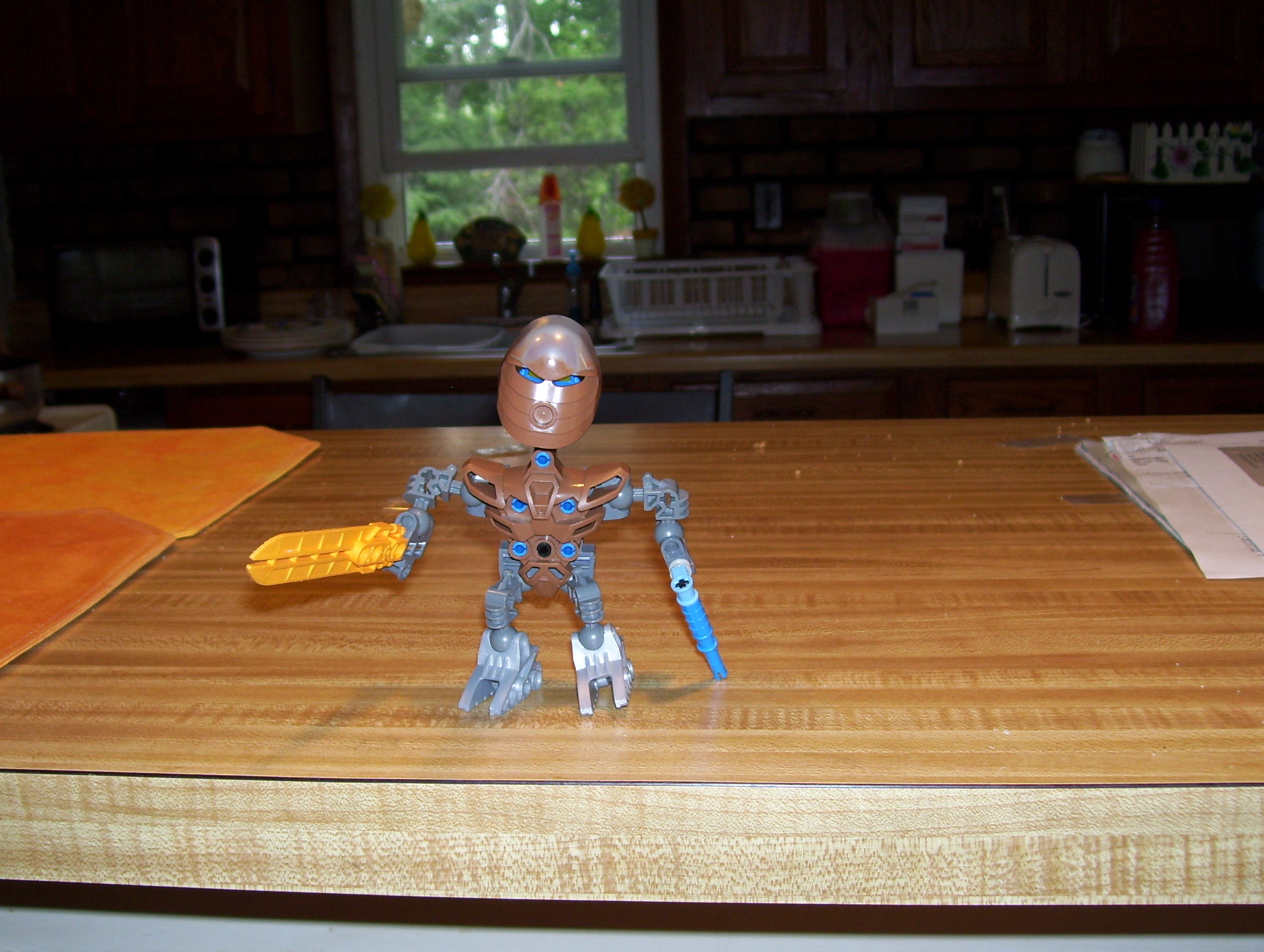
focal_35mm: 42
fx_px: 1536
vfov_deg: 34.4
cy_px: 532
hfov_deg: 44.7
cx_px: 559
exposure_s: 1/60
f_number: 2.7
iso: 80
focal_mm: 6
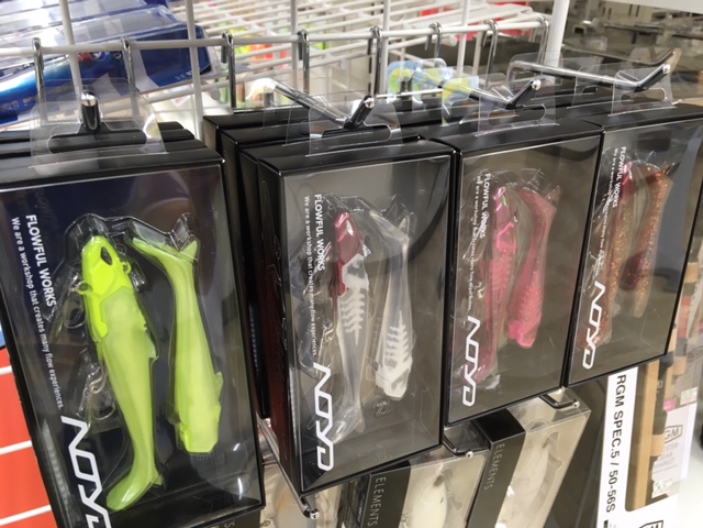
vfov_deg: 48.2
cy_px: 264
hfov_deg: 61.7
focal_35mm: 29
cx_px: 352
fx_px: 589
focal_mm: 4.15
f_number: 2.2
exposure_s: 1/30
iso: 50
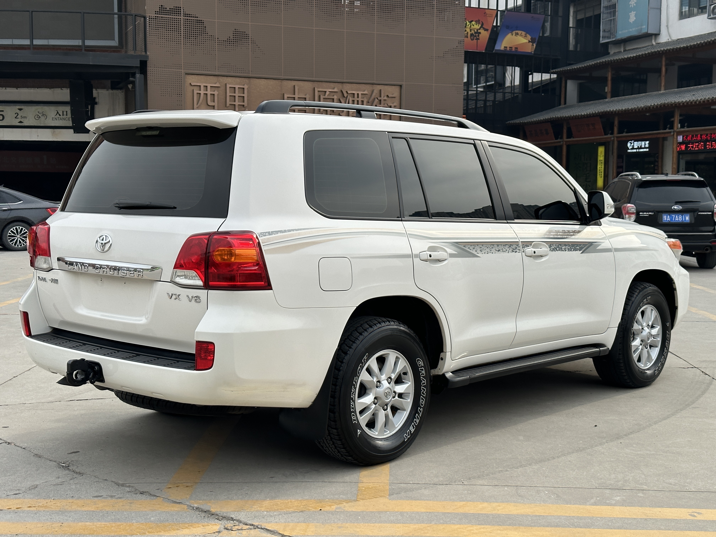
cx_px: 358
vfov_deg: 30.3
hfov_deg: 39.7
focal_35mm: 48
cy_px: 268
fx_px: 993
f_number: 1.78
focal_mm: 6.86
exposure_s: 1/2203
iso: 64
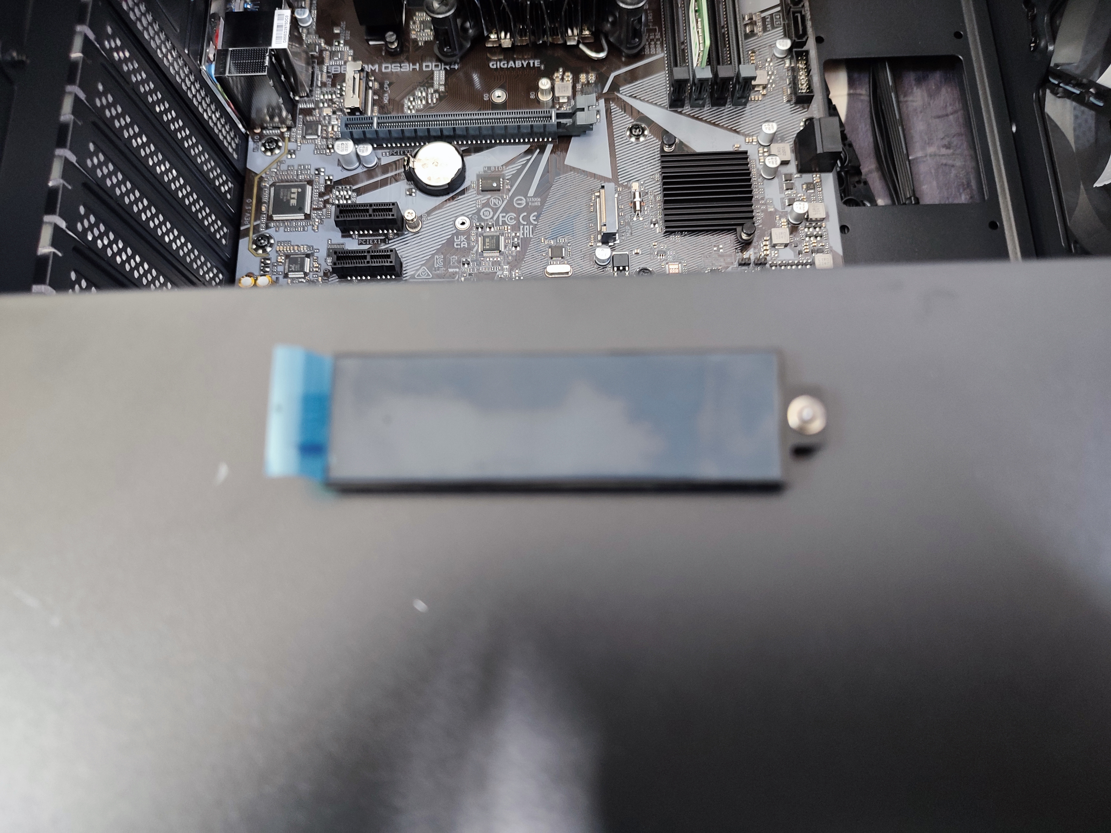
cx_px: 556
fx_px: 770
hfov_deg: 71.6
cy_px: 416
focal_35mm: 24
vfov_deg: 56.8
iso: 809
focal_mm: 5.89
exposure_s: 1/20
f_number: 1.89
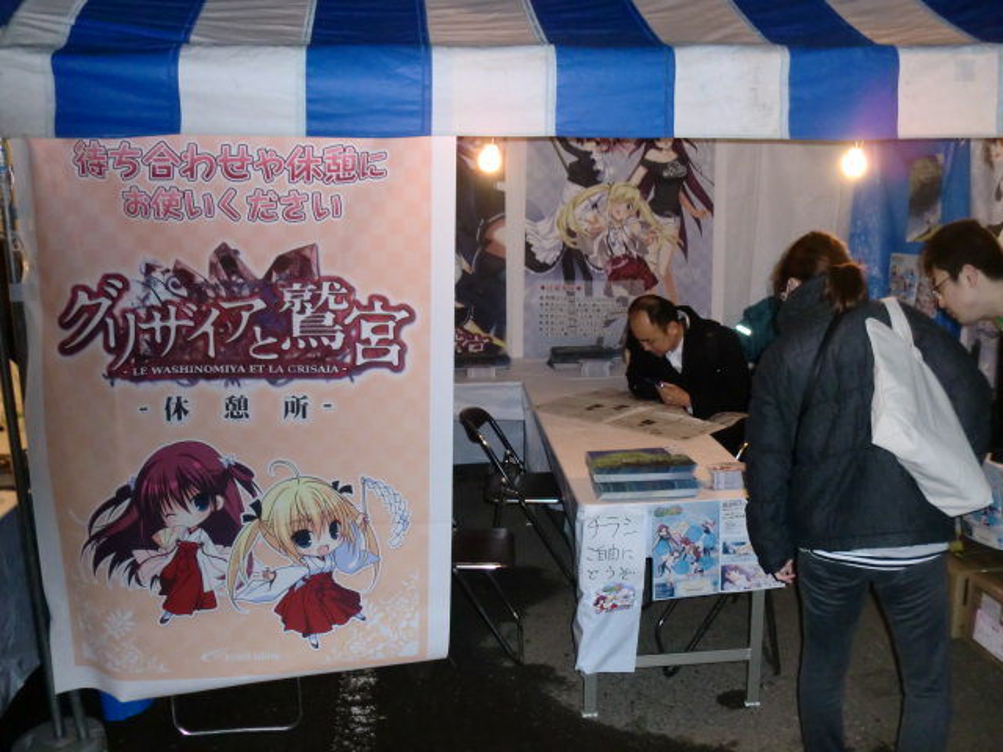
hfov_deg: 52.6
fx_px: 1014
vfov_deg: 40.7
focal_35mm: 35
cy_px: 376
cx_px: 502
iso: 400
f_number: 3.1
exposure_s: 1/50
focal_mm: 6.3
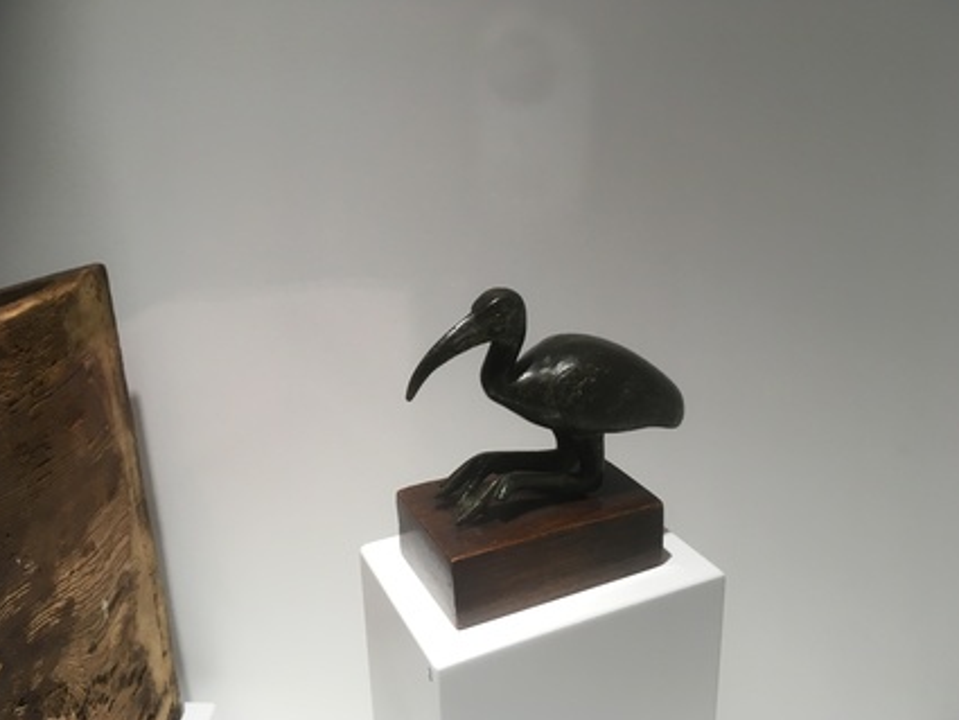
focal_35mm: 30
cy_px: 370
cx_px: 478
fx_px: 831
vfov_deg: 46.8
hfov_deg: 60.0
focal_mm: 4.15
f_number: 2.2
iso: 32
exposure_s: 1/33
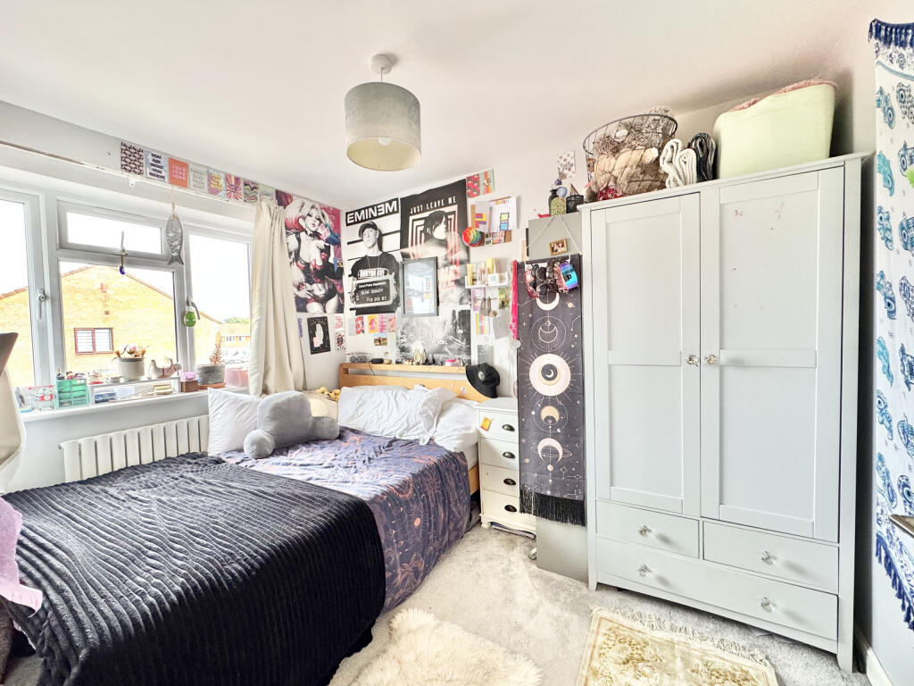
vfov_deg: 85.7
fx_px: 370
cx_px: 457
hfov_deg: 102.1
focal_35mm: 14
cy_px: 343
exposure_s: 1/100
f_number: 2.2
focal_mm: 2.22
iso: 200
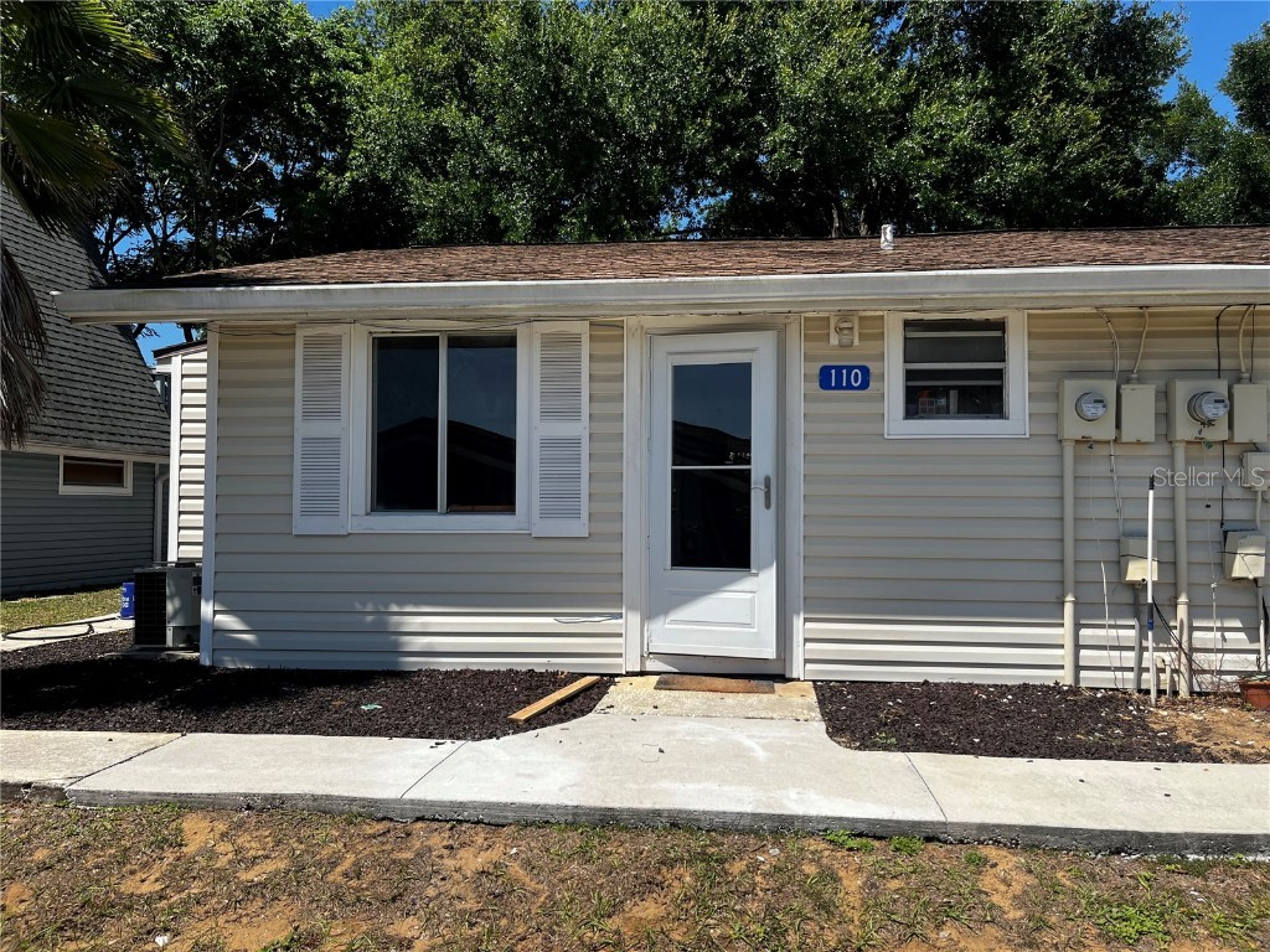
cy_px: 476
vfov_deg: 53.1
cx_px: 635
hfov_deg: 67.3
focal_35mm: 26
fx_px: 954
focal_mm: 5.1
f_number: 1.6
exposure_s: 1/3413
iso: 50
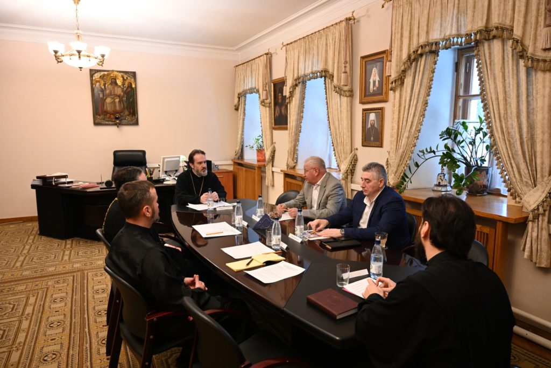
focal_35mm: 25
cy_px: 184
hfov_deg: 71.5
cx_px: 276
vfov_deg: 51.3
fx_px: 383
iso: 3200
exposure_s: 1/60
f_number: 4.5
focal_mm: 25
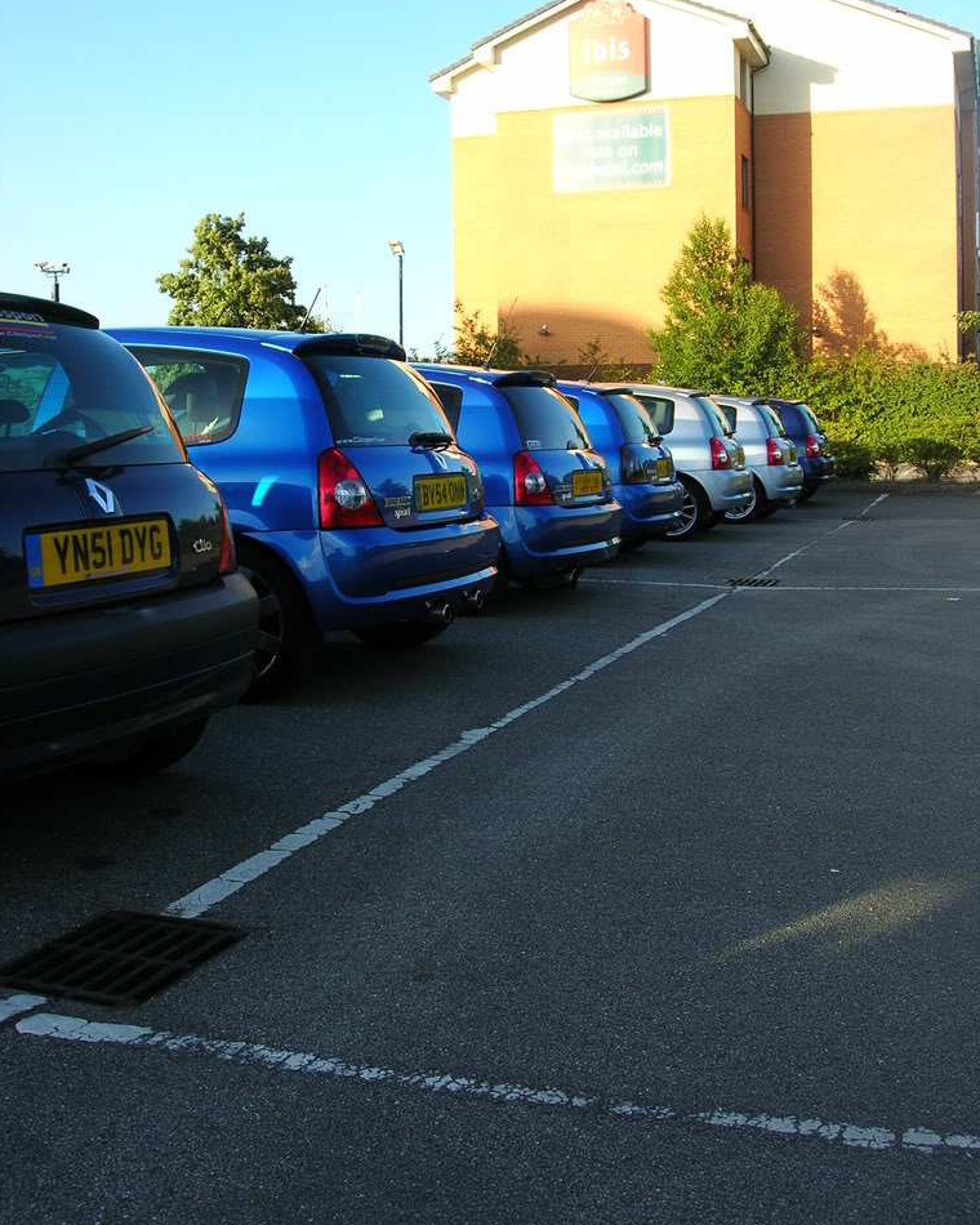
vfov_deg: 45.8
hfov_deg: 37.3
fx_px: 1450
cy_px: 570
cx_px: 487
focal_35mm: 40
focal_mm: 7.8
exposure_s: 1/165
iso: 64
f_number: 4.8
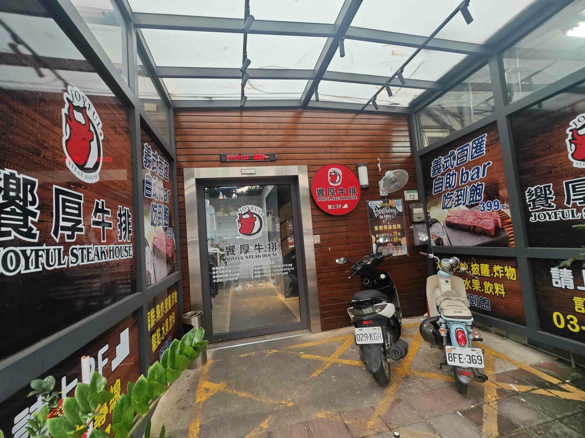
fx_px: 237
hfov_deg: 102.1
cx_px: 292
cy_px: 219
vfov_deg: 85.7
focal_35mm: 14
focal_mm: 2.03
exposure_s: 1/60
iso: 64
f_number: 1.8
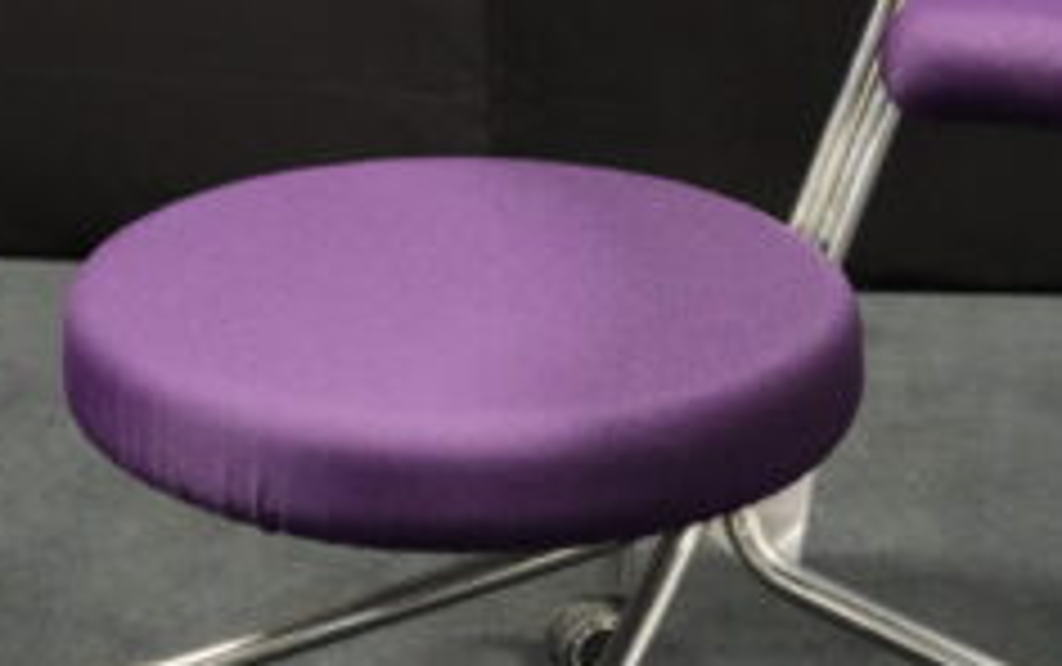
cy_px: 500
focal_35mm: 114
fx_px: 3303
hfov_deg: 18.3
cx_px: 490
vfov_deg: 11.5
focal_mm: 44
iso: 12800
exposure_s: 1/50
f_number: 4
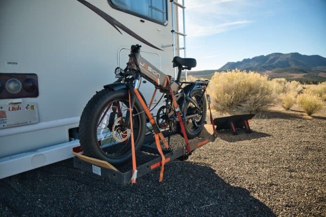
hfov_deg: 73.7
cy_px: 108
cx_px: 163
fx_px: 217
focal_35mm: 24
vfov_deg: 53.2
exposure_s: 1/250
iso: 200
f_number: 4
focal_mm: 16
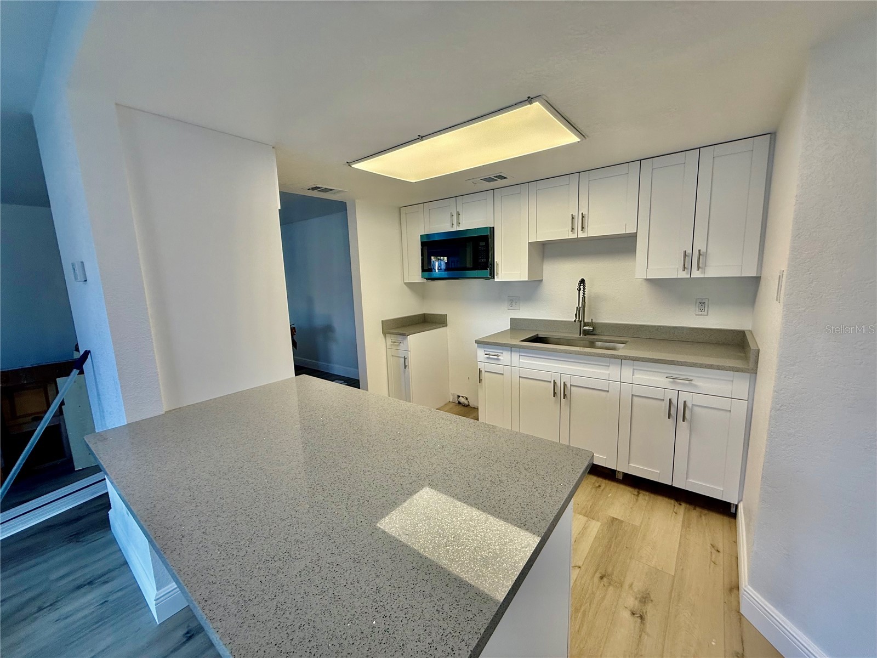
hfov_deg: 102.1
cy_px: 329
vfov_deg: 85.7
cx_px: 438
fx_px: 355
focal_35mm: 14
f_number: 2.2
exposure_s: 1/120
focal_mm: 2.22
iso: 100
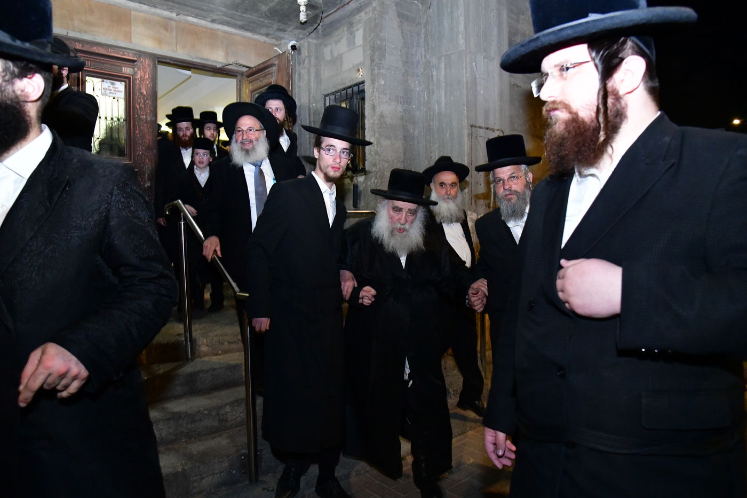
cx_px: 374
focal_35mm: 24
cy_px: 249
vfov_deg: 53.1
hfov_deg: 73.8
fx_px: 498
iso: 10000
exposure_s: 1/100
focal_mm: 24
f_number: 5.6
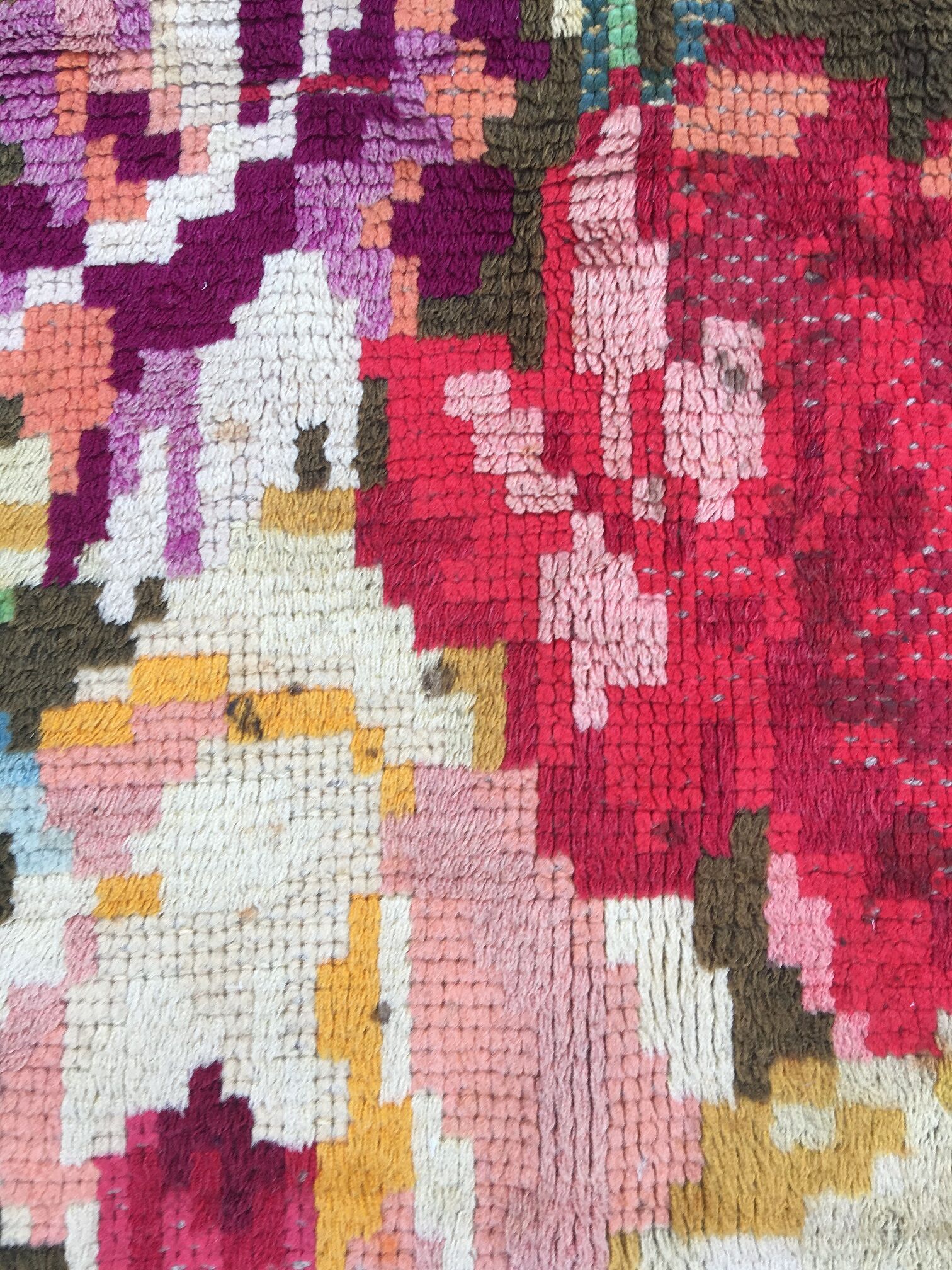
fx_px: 1063
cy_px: 635
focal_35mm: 29
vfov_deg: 61.7
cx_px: 476
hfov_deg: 48.2
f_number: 2.2
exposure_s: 1/50
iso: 25
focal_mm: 4.15
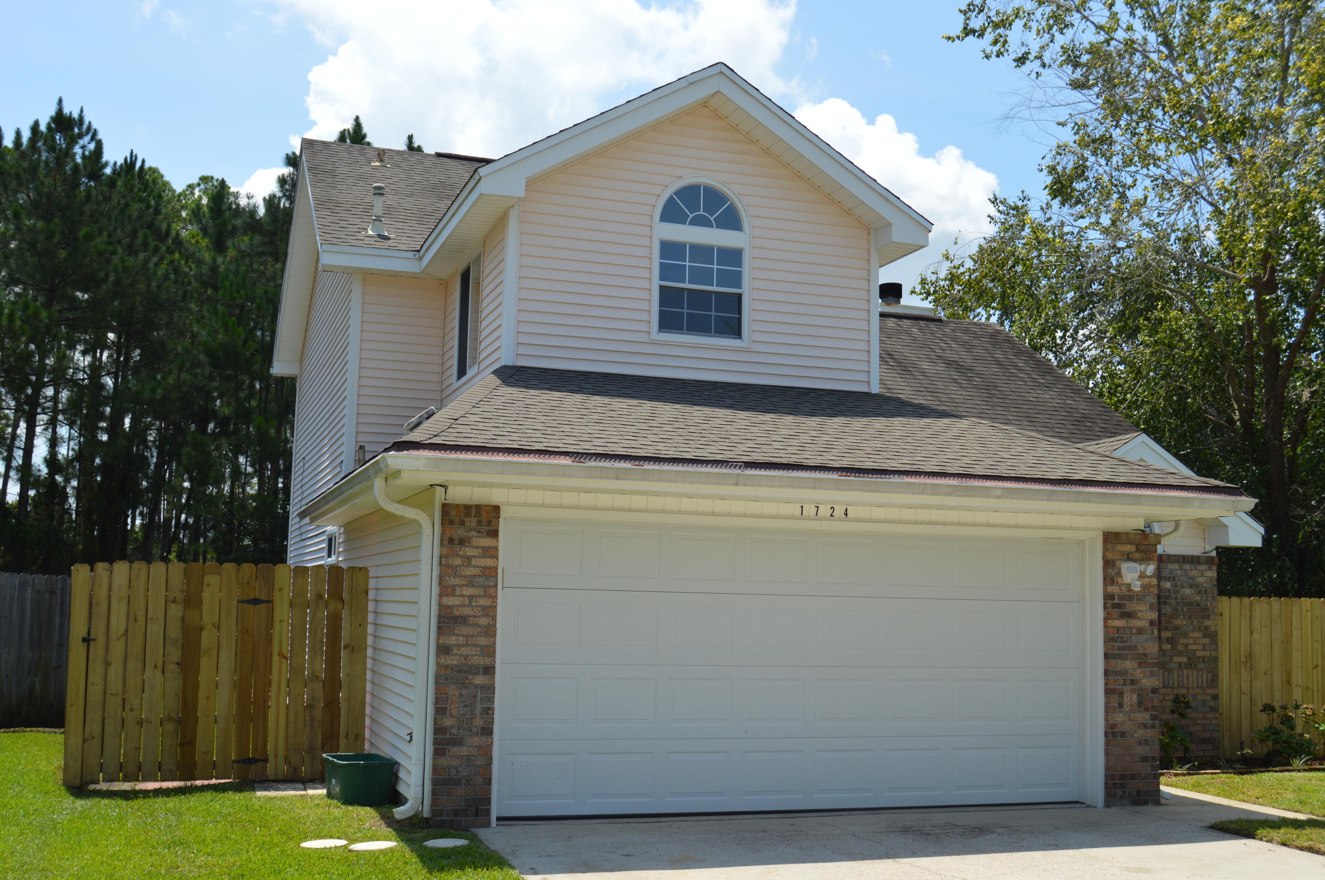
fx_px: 1434
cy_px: 440
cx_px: 662
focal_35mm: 39
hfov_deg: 49.6
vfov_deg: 34.1
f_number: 8
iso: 100
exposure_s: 1/250
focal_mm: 26
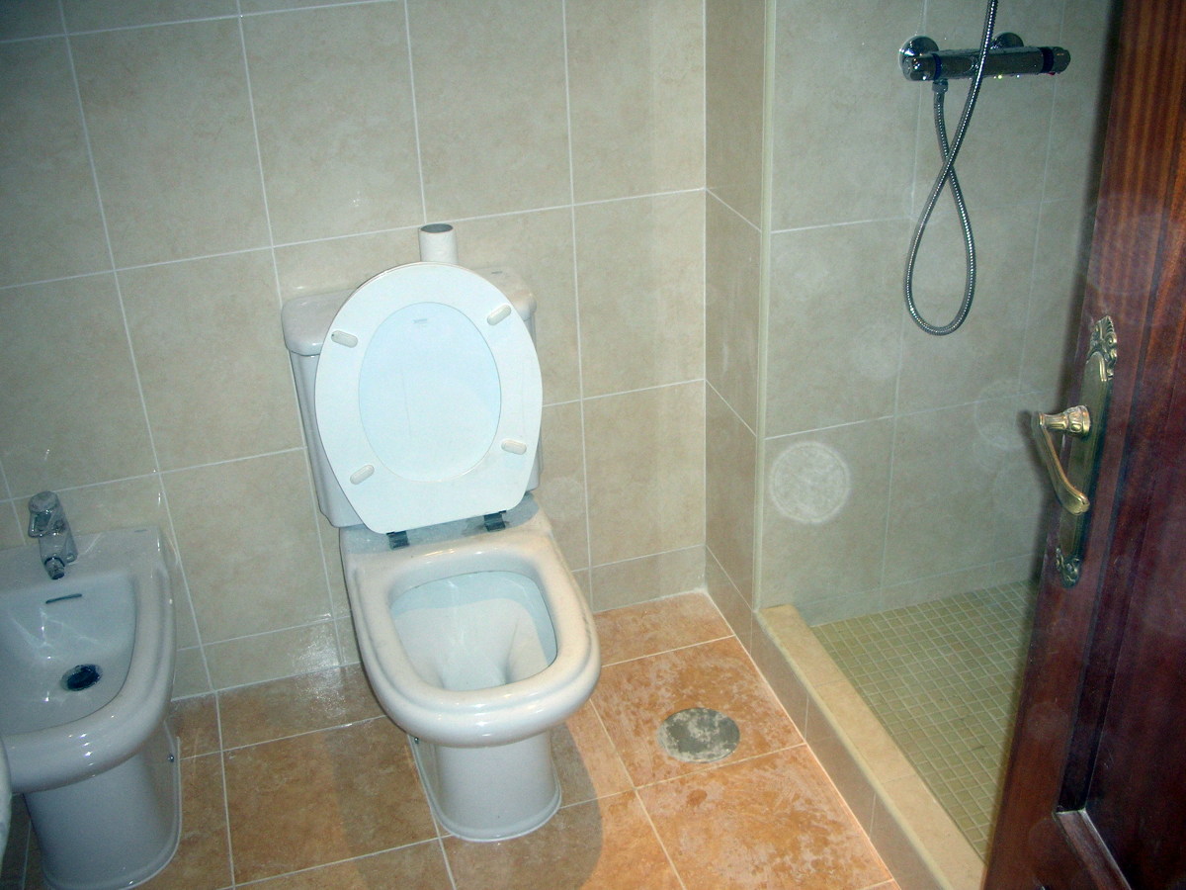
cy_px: 445
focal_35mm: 35
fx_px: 1199
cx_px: 593
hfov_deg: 52.6
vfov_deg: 40.7
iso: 75
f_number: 3
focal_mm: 5.8
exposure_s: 1/60.1
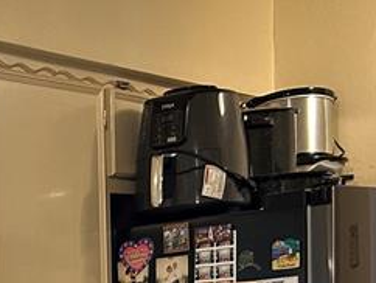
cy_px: 521
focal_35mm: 110
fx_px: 1196
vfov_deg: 12.3
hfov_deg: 16.5
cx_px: -168
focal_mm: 5.7
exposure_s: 1/60
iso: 160
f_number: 1.5
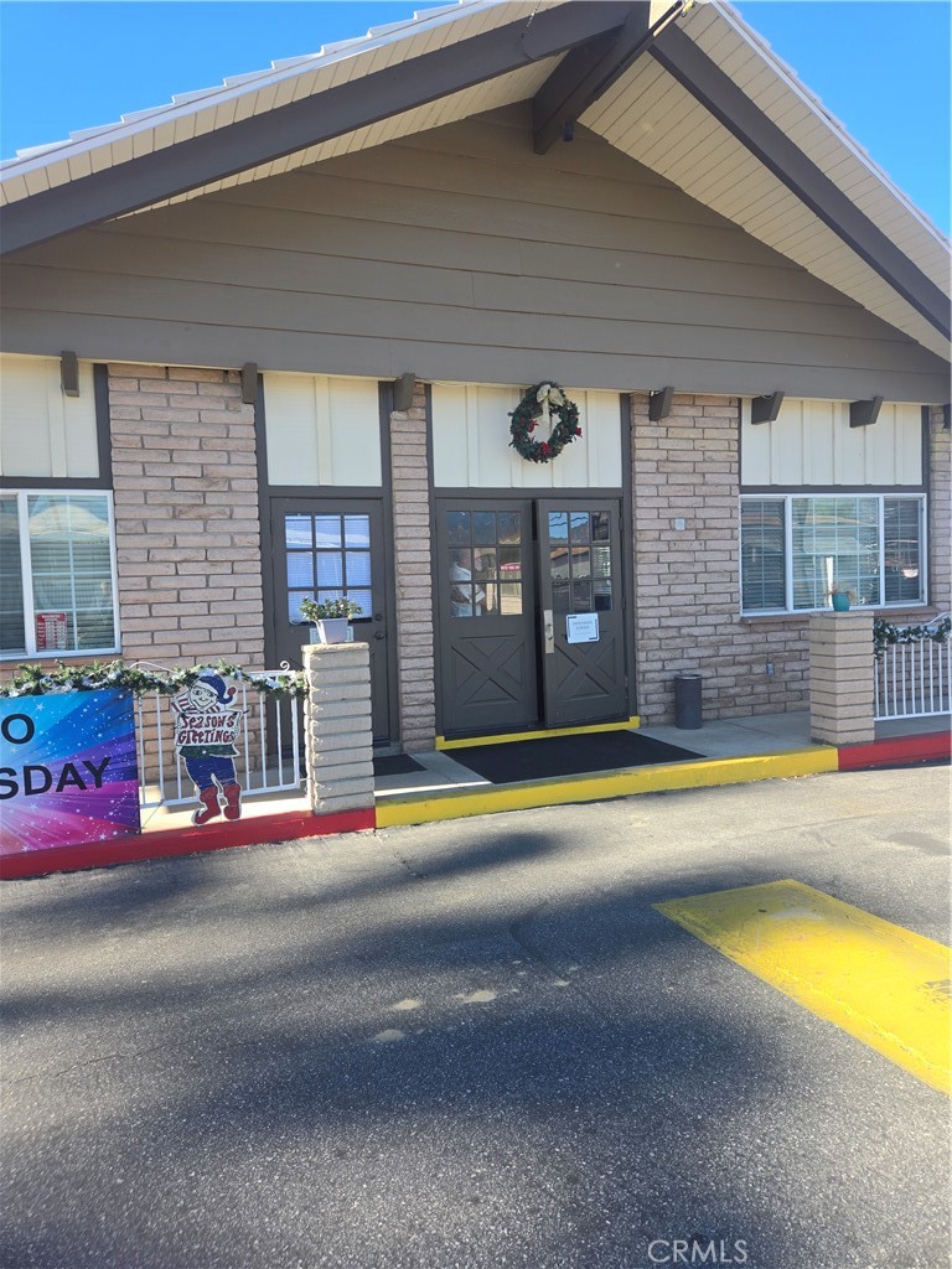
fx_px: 843
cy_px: 634
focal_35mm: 23
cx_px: 476
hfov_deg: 58.9
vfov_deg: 73.9
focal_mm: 5.4
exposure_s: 1/443
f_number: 1.8
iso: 25
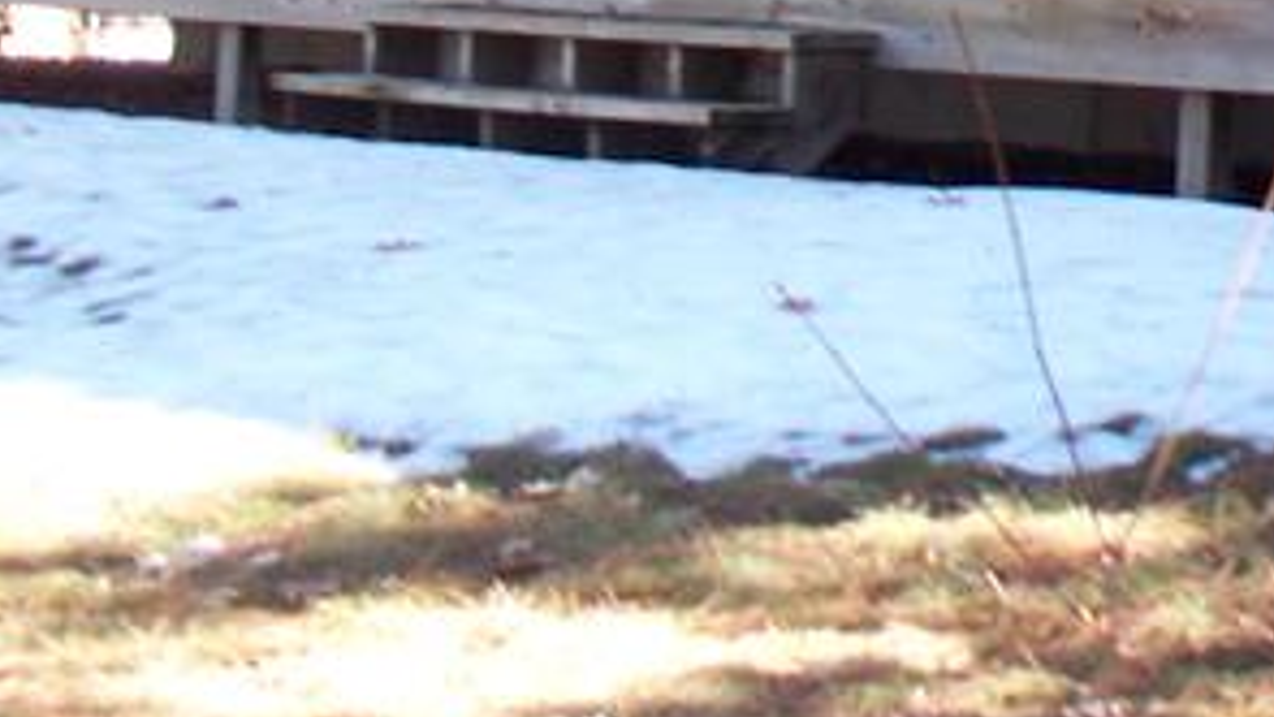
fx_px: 4595
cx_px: 1619
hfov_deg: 15.1
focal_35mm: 136
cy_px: -894
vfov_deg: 8.3
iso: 64
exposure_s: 1/60
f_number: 2.8
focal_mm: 7.54
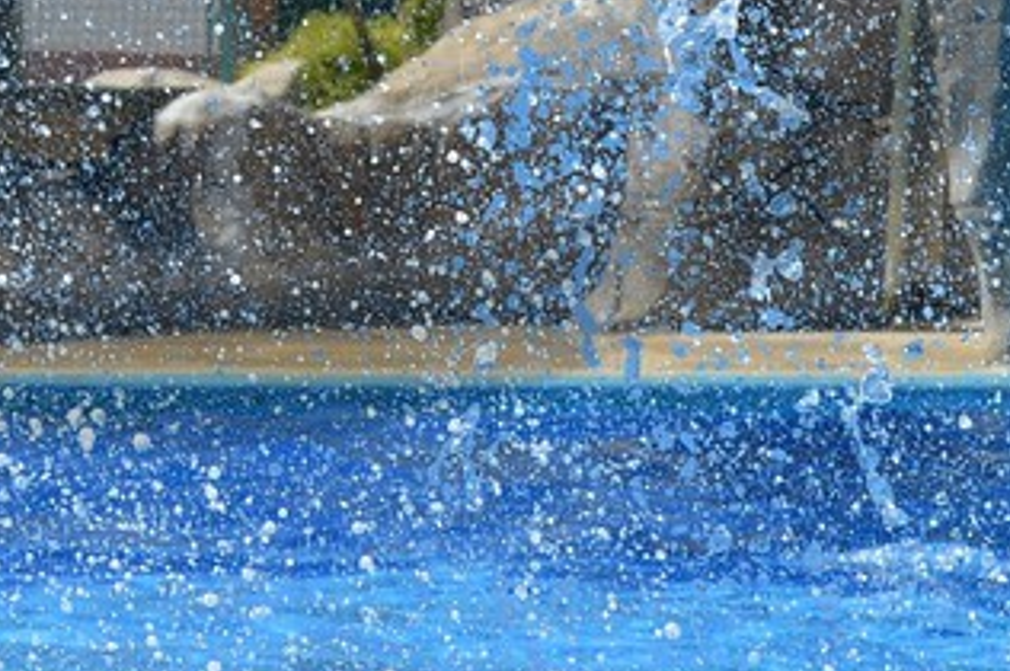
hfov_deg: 4.5
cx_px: 99
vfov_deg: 3.0
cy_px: -882
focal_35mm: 456
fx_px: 12780
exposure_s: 1/1250
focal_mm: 90
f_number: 8
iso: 400
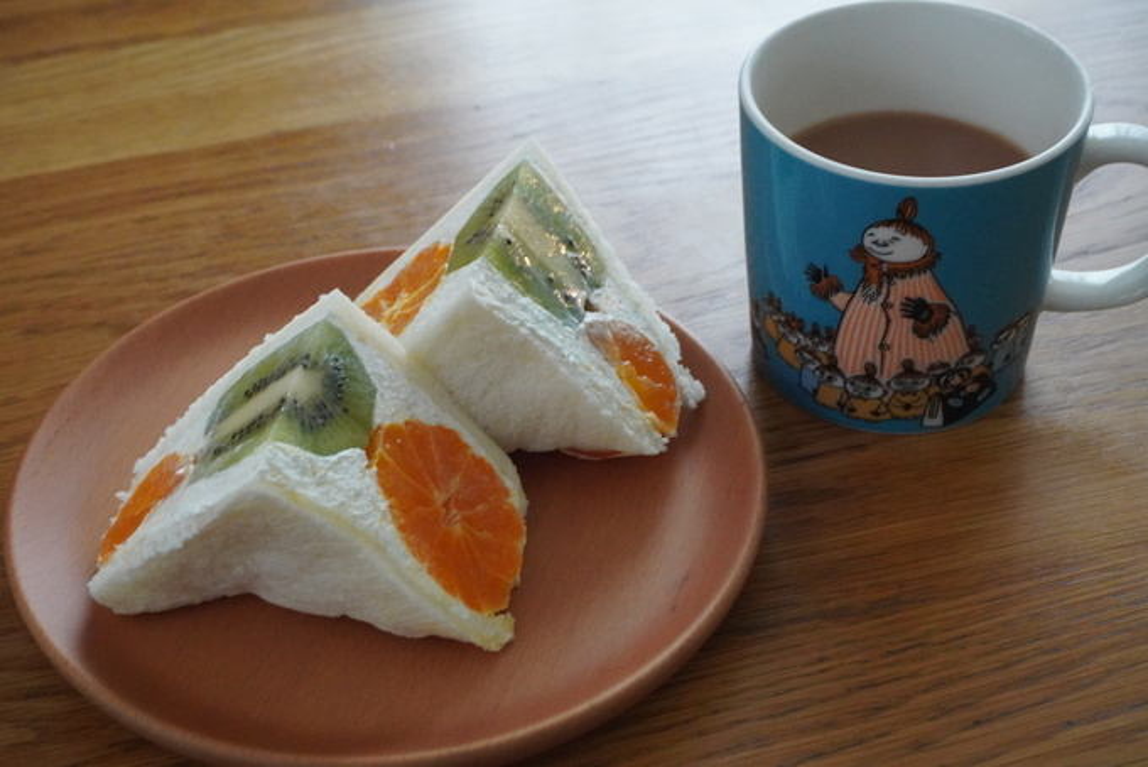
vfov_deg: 22.1
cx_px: 574
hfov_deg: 32.6
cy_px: 384
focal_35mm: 62
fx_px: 1962
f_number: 8
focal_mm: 41
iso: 6400
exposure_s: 1/30
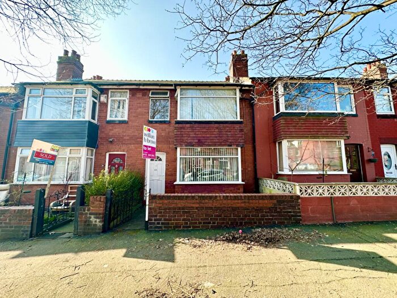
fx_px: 161
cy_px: 149
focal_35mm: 14
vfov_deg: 85.7
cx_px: 198
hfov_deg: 102.1
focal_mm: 2.22
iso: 40
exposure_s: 1/181
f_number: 2.2
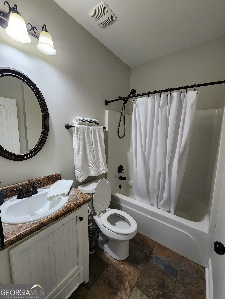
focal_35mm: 13
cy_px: 150
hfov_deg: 89.9
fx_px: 113
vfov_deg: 106.2
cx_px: 112
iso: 200
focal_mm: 2.2
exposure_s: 1/60
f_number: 2.2
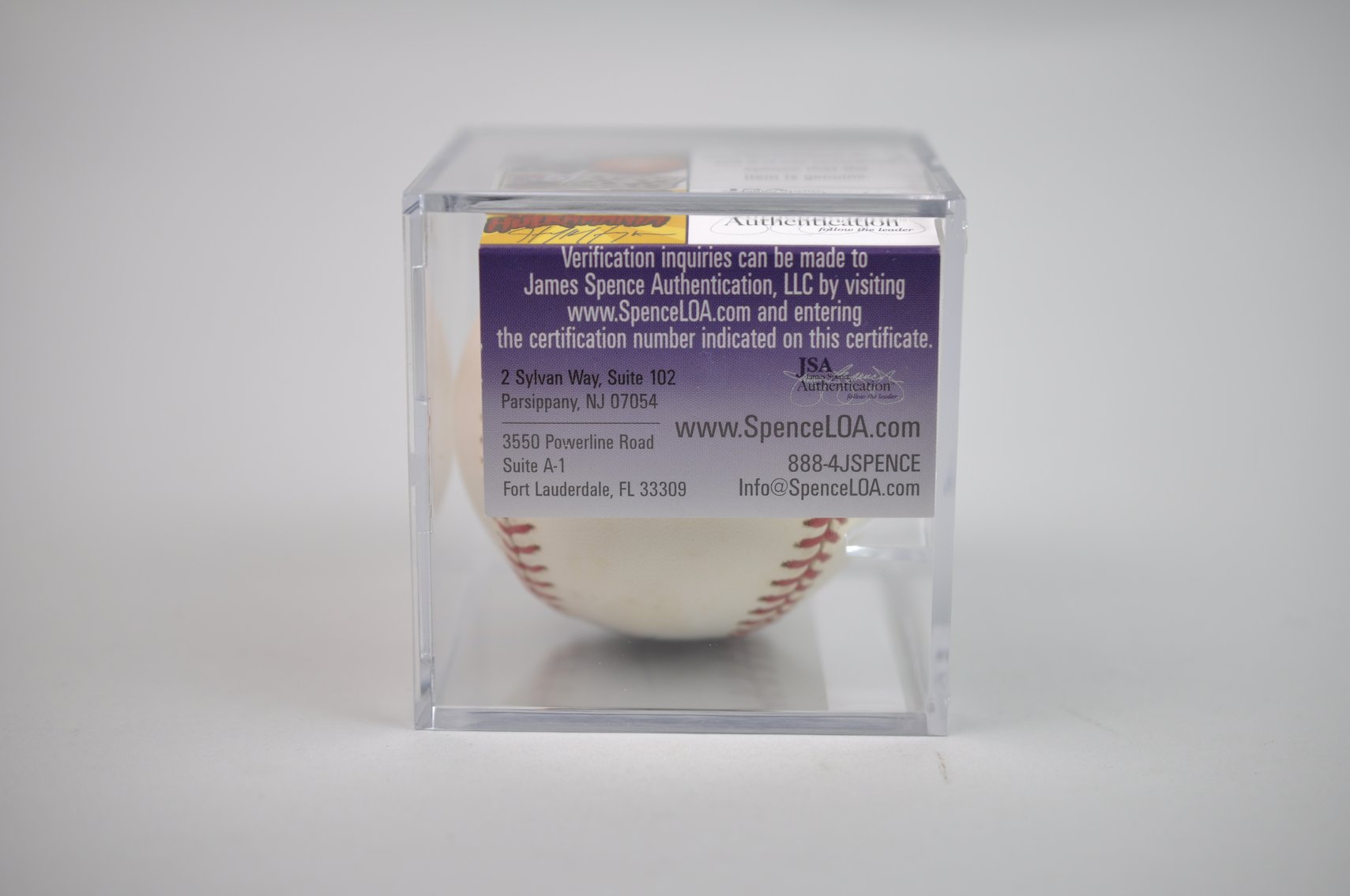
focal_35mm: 60
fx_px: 2247
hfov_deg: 33.4
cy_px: 448
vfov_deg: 22.6
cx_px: 675
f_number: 3.5
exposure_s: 1/50
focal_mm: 40
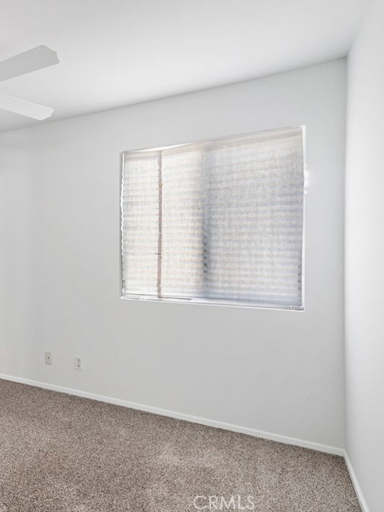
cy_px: 253
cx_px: 23
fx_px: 370
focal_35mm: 25
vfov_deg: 69.4
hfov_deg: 47.8
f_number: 5.6
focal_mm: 17
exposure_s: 1/2
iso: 400
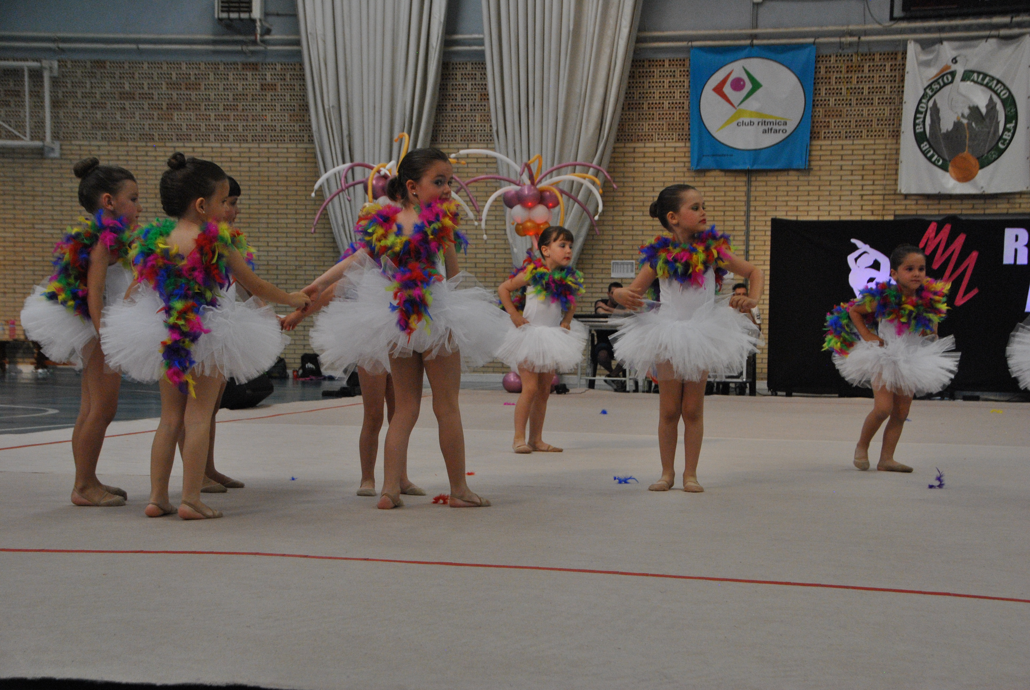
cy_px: 345
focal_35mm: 69
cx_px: 515
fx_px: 1977
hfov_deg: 29.2
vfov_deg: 19.8
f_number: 7.1
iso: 800
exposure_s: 1/200
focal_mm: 46
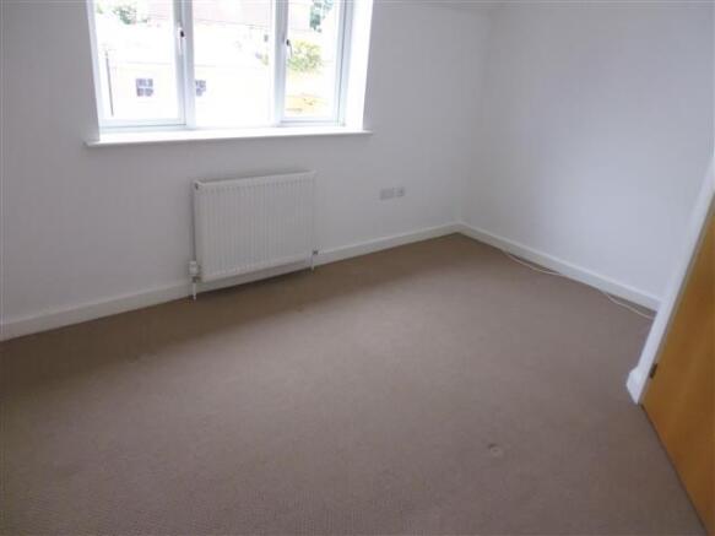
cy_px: 268
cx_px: 358
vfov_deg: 56.8
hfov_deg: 71.6
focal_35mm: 24
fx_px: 496
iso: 320
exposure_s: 1/60
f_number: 2.8
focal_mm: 4.3
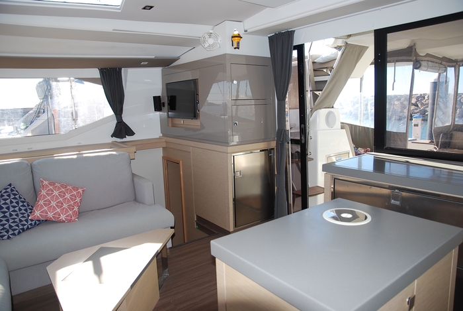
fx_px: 309
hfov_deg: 73.7
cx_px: 232
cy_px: 156
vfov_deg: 53.3
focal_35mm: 24
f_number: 3.5
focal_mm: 16
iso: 100
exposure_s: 1/160
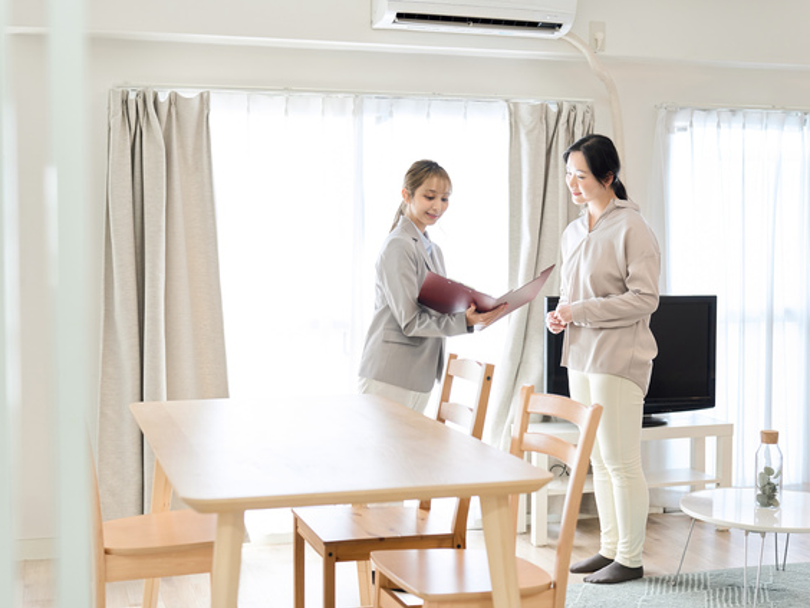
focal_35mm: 48
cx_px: 398
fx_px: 1123
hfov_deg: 39.7
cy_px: 303
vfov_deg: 30.3
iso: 320
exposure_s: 1/125
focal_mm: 44
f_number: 2.5
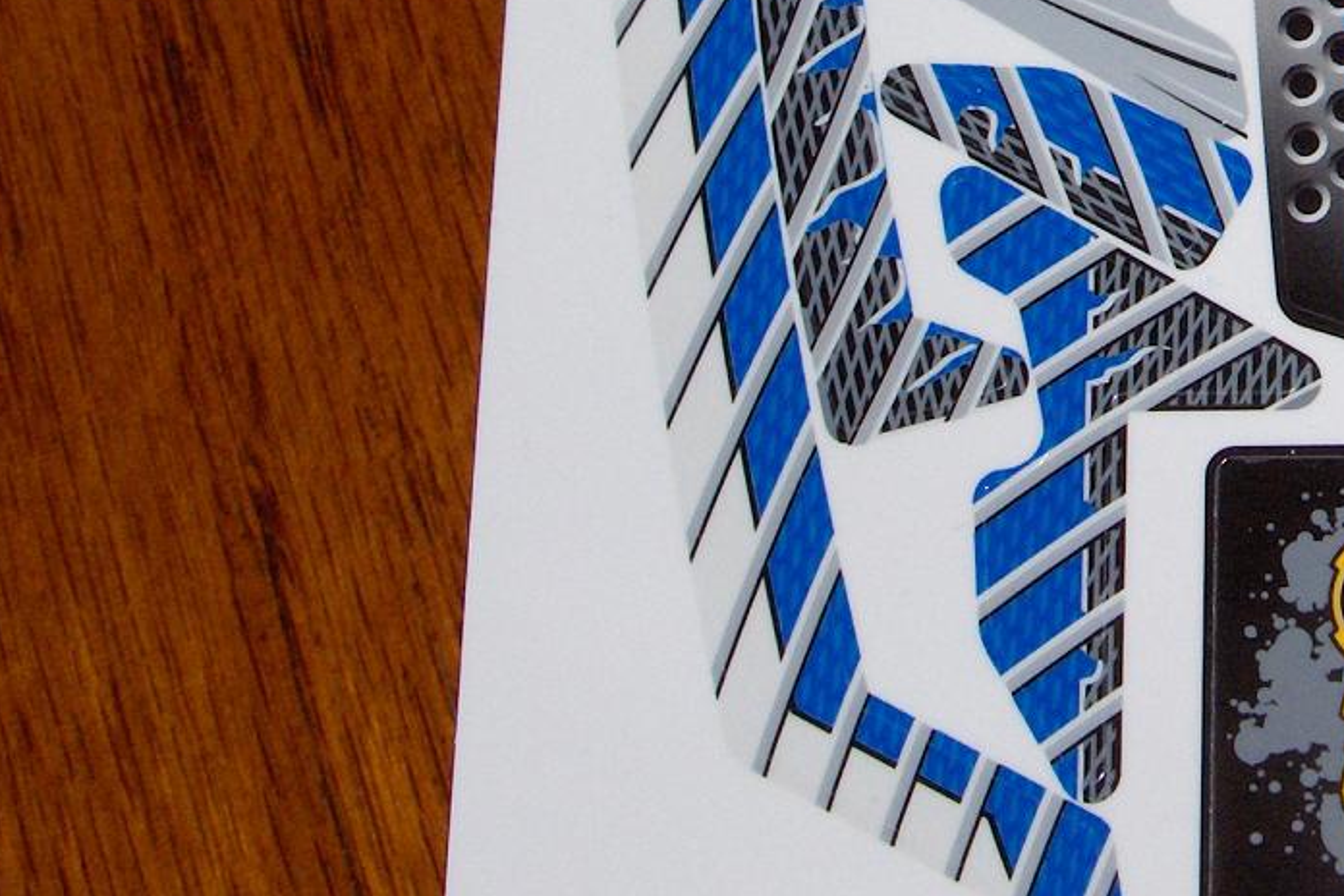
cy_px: -73
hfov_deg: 18.1
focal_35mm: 108
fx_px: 4032
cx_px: 1543
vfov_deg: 12.5
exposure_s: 1/60
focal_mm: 8
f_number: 4.8
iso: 100
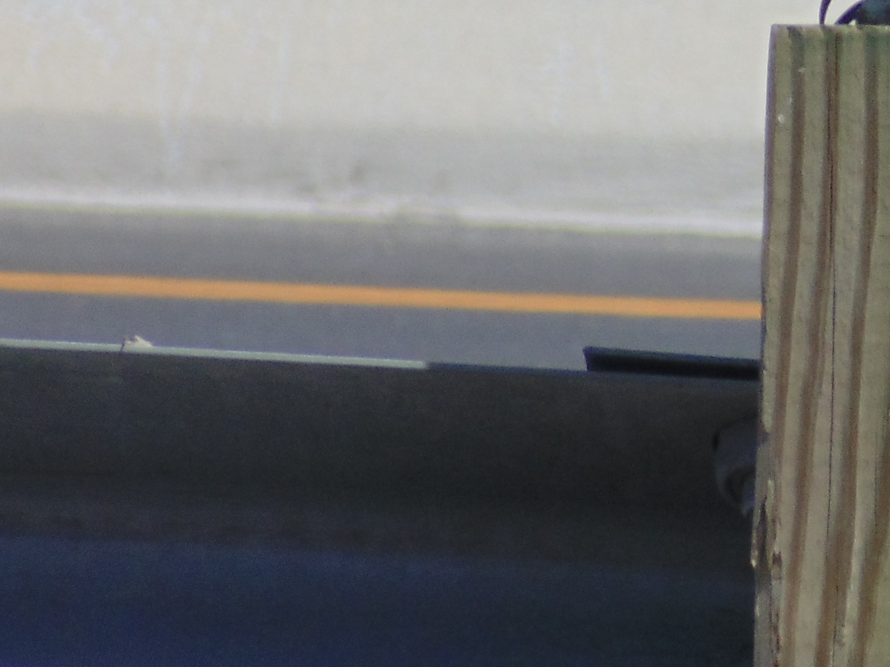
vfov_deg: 1.1
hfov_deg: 1.4
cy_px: -207
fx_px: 36095
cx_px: 1184
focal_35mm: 1404
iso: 80
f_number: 6
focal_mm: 79.9
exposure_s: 1/640
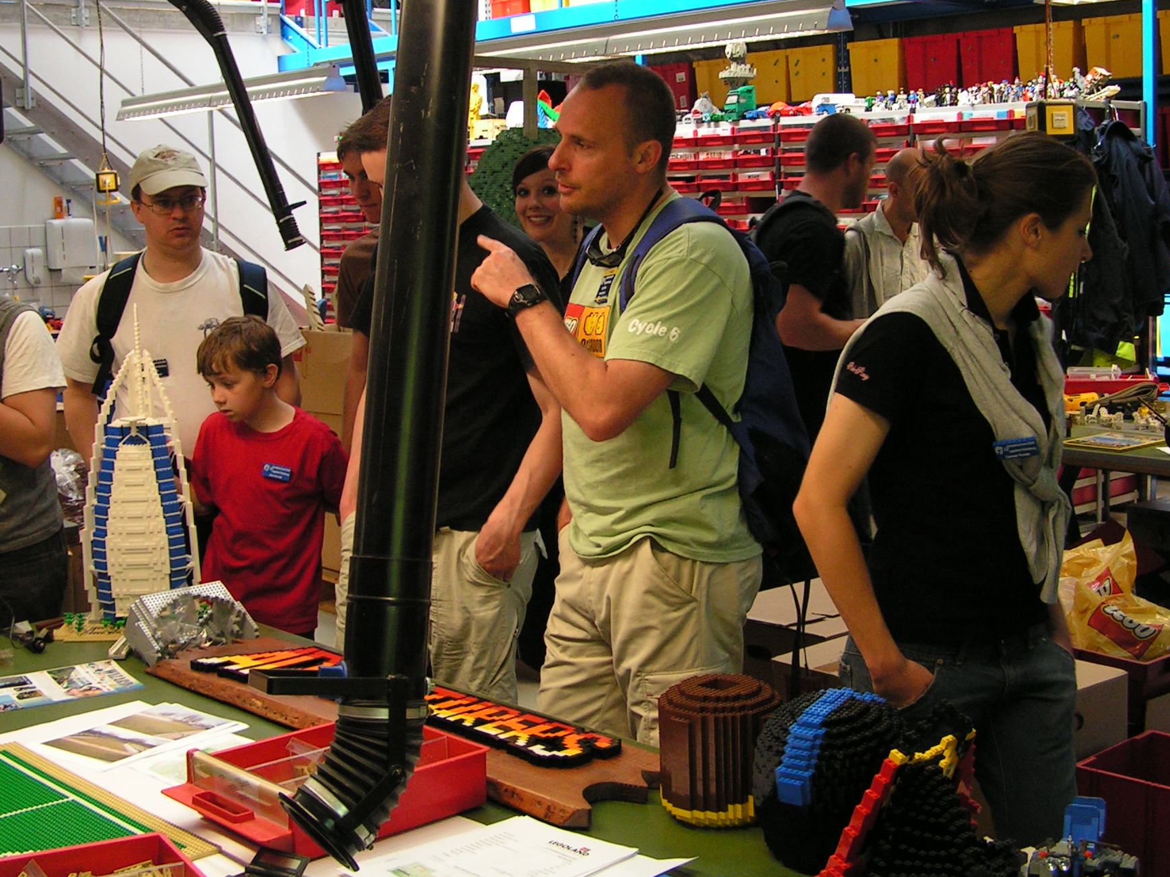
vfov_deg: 29.0
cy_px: 310
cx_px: 611
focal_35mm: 50
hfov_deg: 38.2
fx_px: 1690
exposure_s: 1/50
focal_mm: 6.3
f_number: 2.8
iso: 100
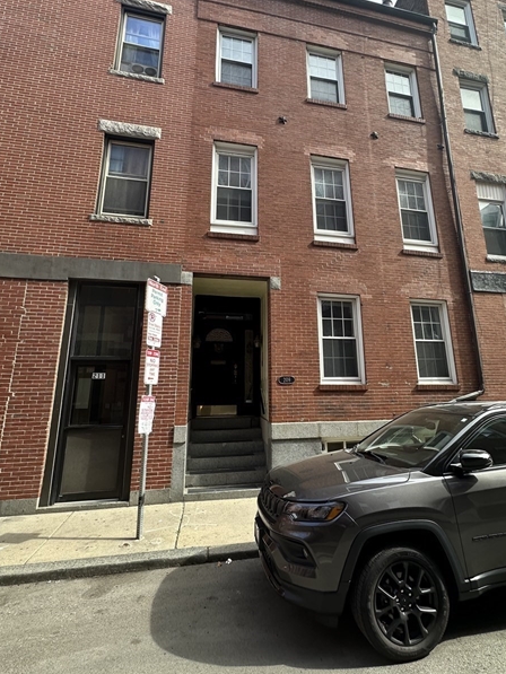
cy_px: 307
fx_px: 351
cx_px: 277
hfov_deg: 71.5
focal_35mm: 18
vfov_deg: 87.5
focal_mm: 2.22
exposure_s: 1/219
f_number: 2.2
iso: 40
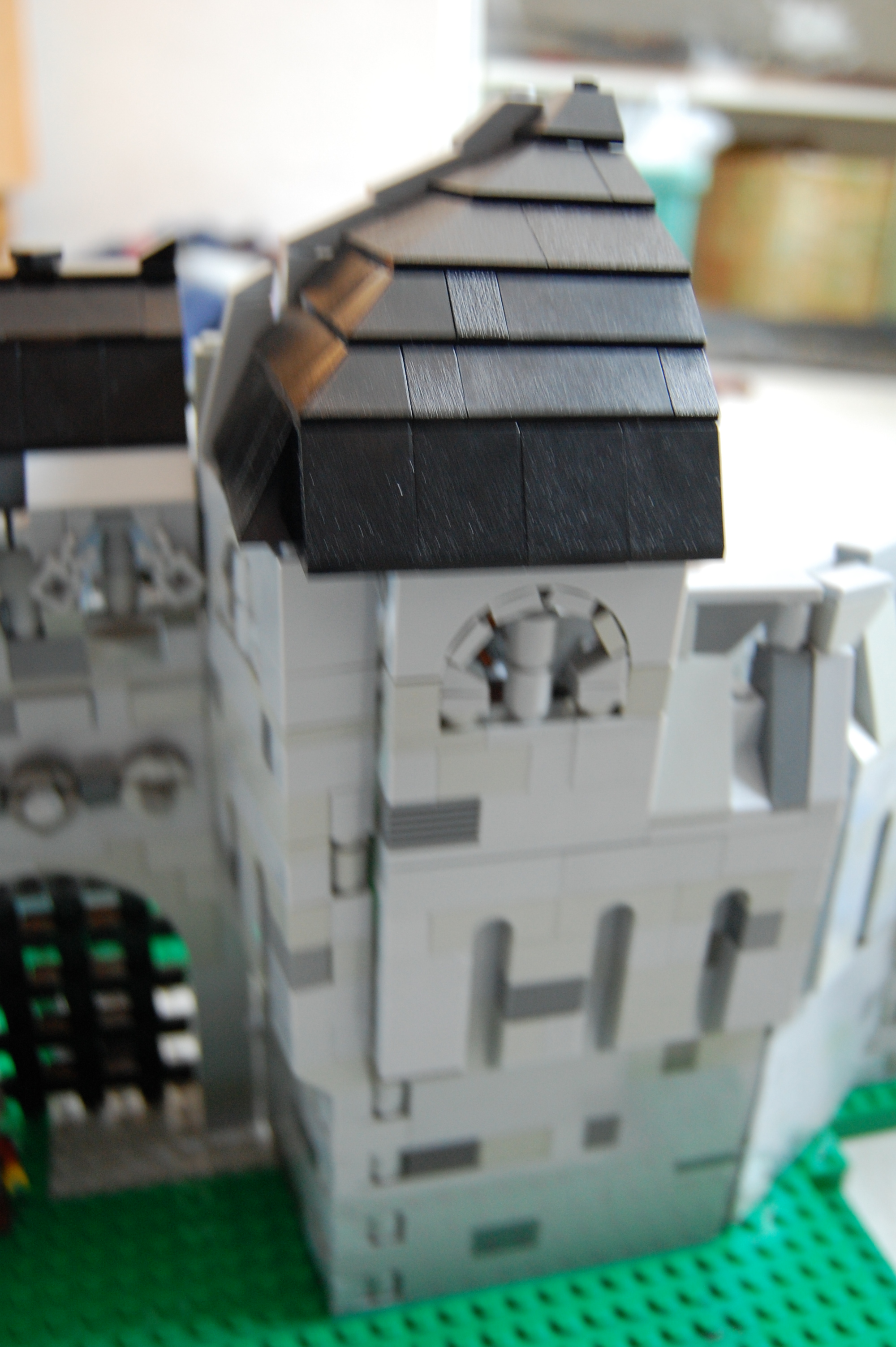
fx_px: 1234
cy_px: 674
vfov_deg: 57.3
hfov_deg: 39.9
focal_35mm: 33
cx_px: 448
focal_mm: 22
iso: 800
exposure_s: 1/13
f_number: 3.8
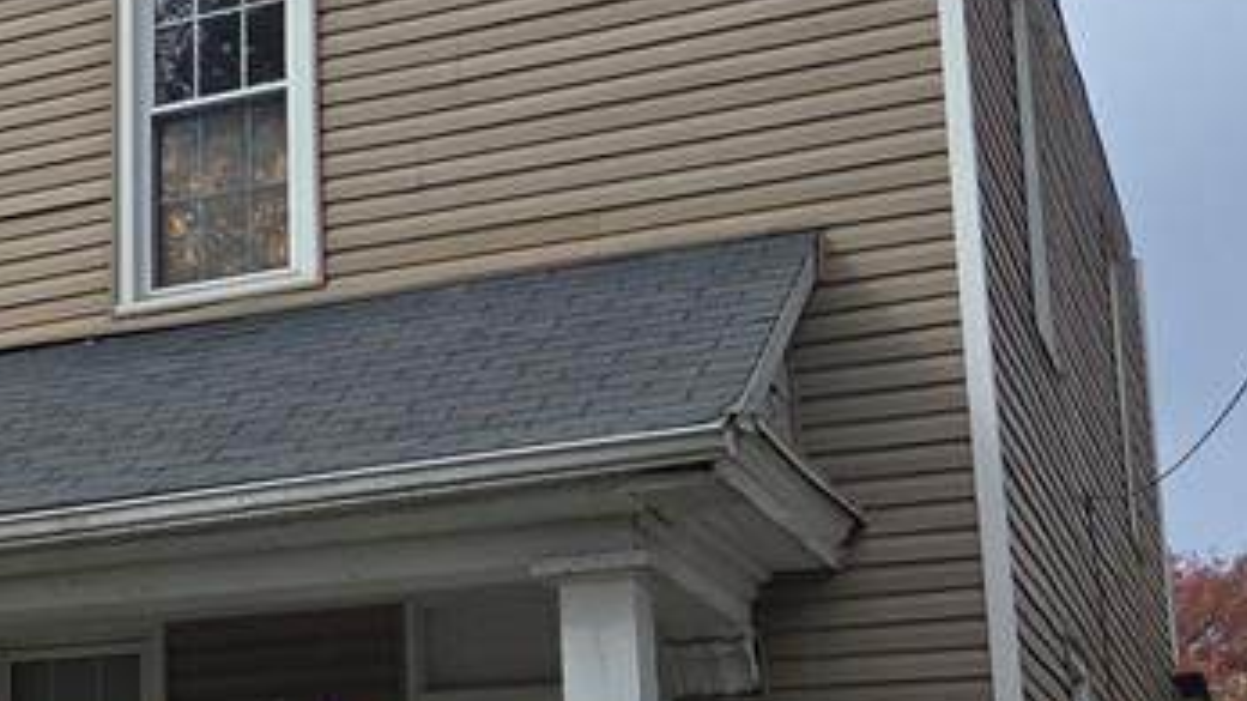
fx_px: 2446
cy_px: 579
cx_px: -176
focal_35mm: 74
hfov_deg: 26.1
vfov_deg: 16.2
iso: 25
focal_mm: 5.4
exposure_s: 1/1700
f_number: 1.8
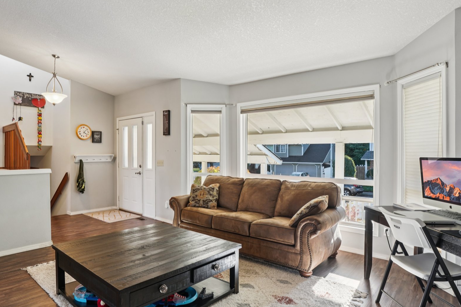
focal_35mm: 21
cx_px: 207
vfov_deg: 59.5
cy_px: 155
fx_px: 269
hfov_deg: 80.9
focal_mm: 16
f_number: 8
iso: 400
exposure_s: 1/25
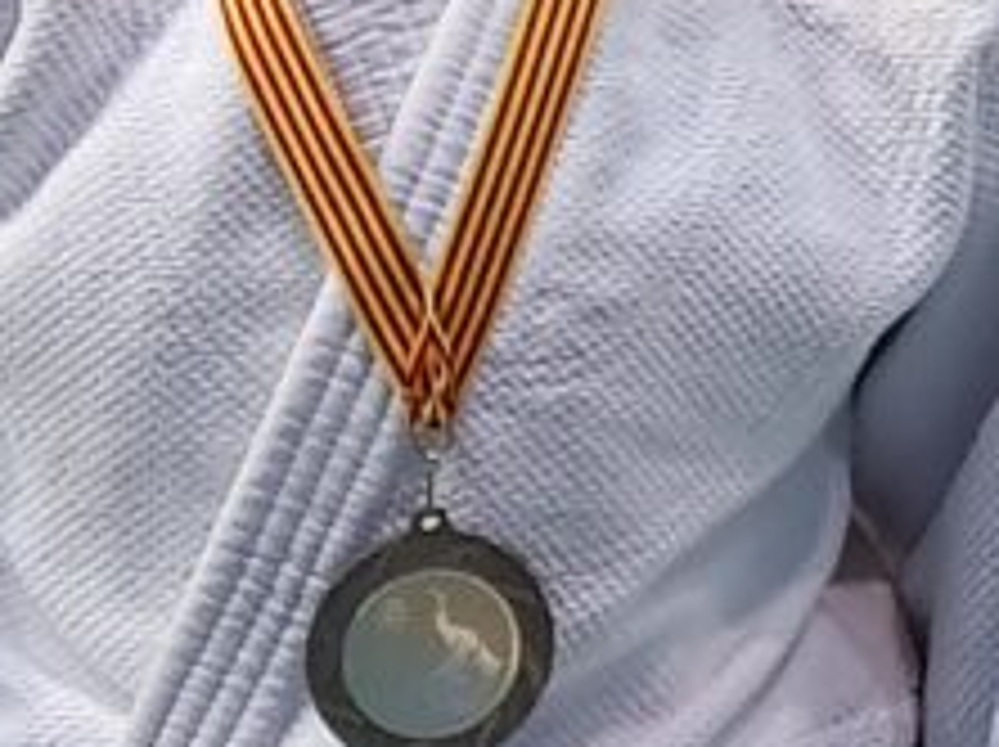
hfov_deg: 9.1
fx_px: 5881
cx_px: 2025
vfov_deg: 7.2
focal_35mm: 204
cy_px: -144
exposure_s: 1/50
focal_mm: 4.71
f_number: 1.79
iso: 358
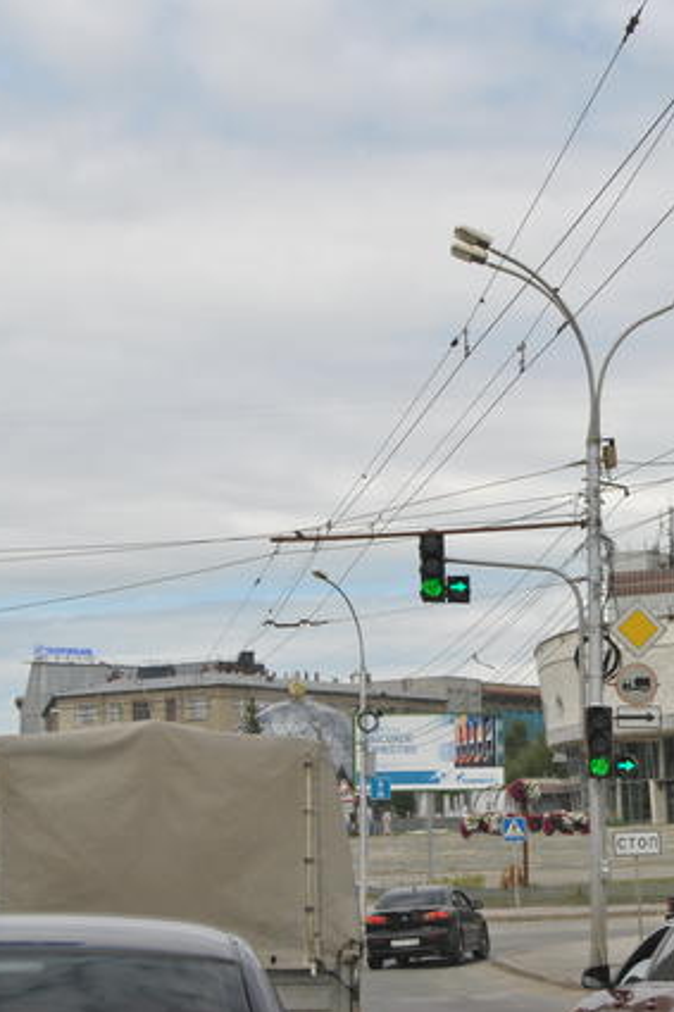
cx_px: 619
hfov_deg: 13.3
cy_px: 507
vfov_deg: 20.1
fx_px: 2860
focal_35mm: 102
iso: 100
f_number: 7.1
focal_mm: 45
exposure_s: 1/200
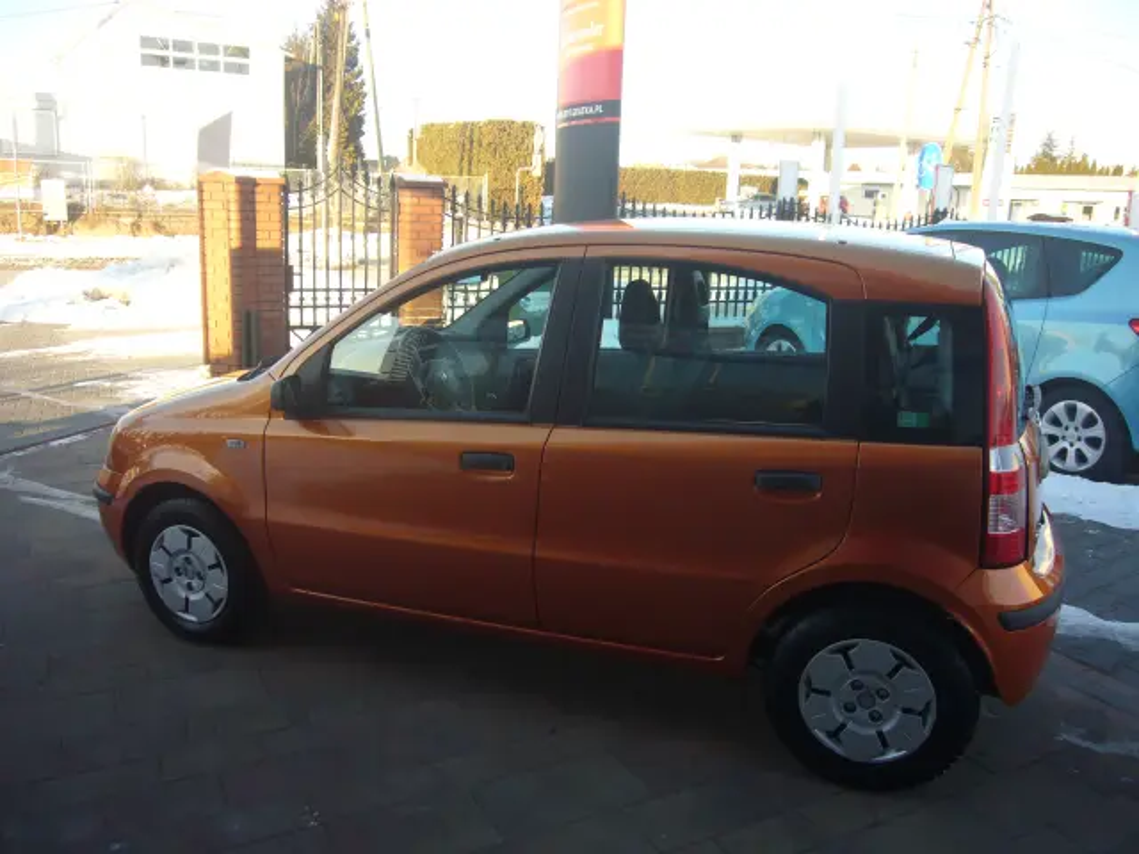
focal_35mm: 28
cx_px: 570
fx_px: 921
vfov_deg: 49.7
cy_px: 427
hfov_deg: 63.4
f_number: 2.8
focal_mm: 4.6
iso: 80
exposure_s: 1/125
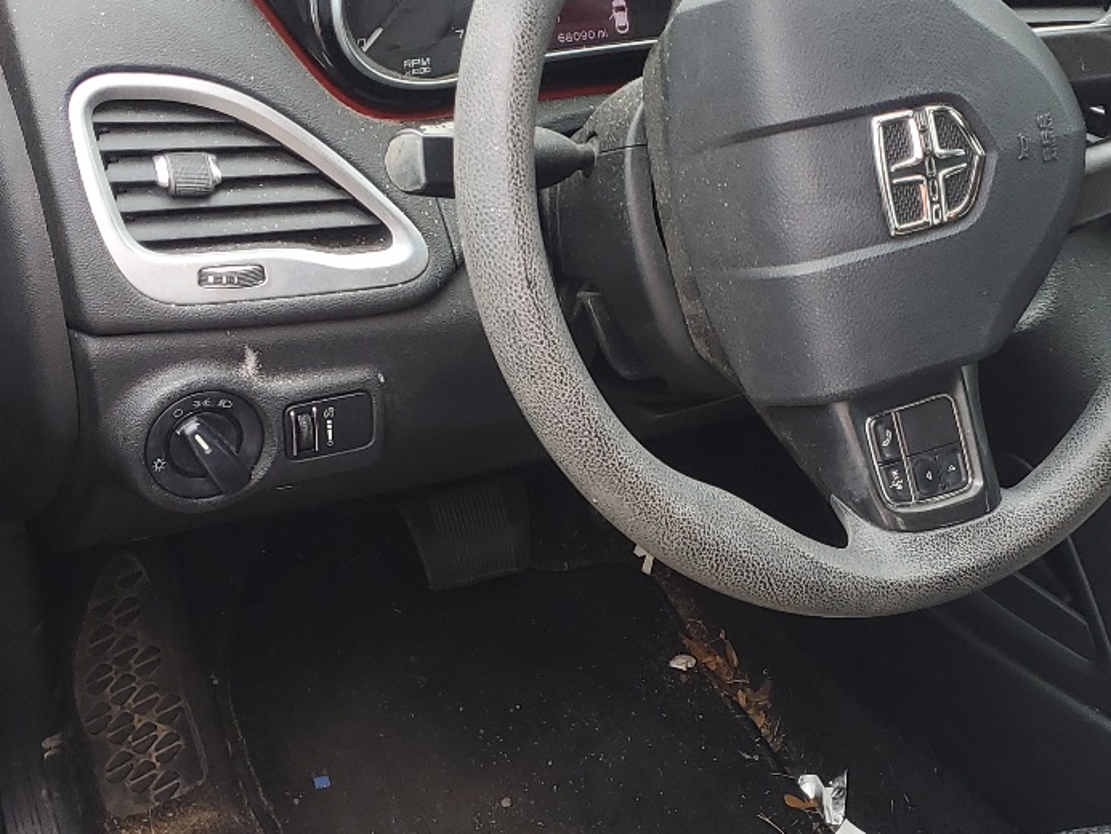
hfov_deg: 32.1
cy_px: 566
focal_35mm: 60
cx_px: 657
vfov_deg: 24.3
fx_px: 1926
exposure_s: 1/147
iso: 50
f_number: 1.5
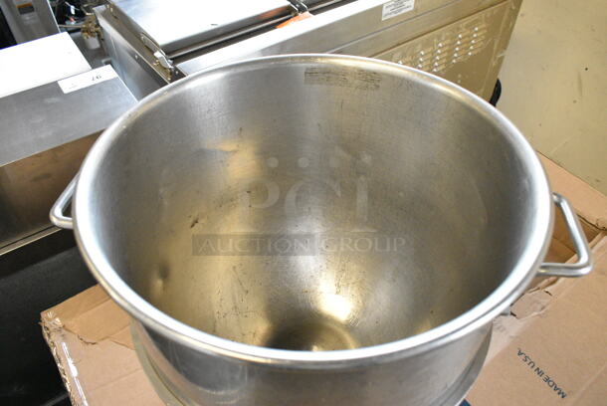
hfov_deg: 67.3
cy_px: 203
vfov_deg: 48.0
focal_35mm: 27
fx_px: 456
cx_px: 304
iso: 6400
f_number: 5.6
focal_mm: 18
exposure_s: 1/200
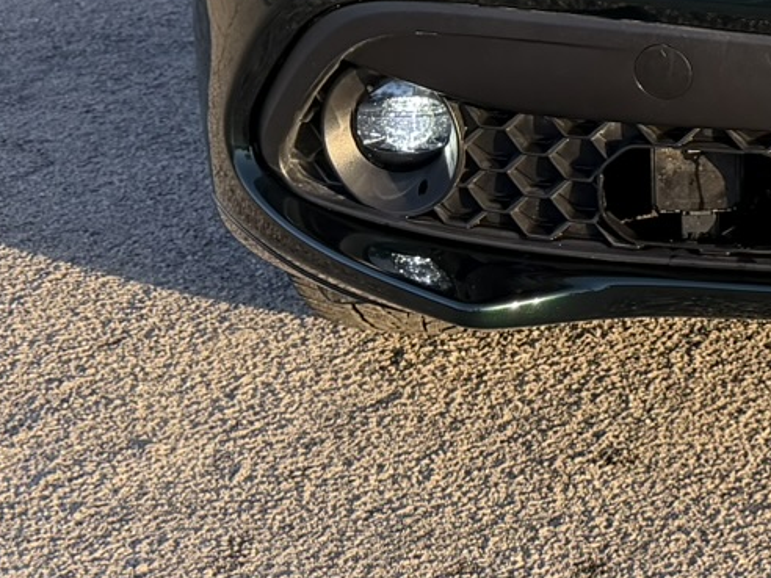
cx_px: 1233
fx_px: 2227
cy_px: -424
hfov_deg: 17.2
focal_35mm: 100
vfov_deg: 13.4
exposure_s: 1/735
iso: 100
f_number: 1.78
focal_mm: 6.76
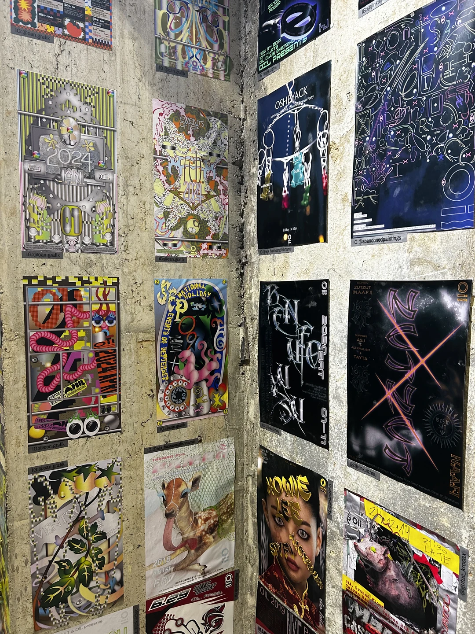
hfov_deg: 53.1
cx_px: 238
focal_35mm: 26
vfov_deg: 67.3
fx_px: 476
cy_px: 317
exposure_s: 1/50
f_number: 1.5
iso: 160
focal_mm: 5.7
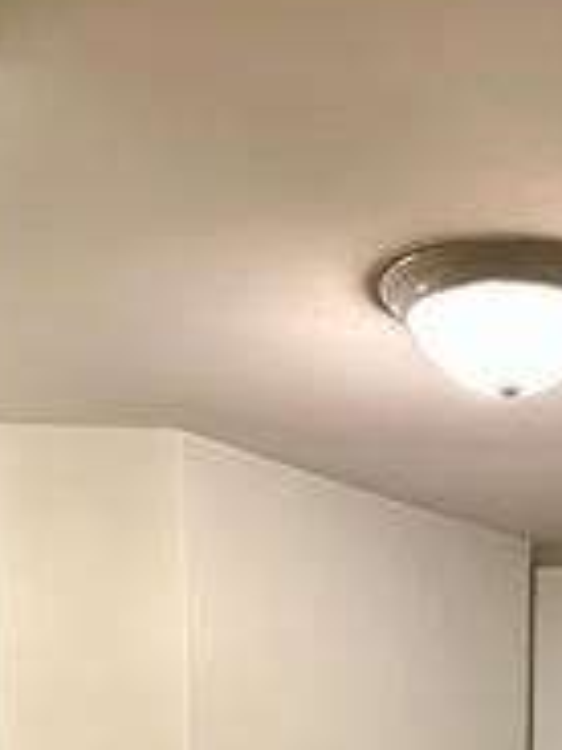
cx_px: 607
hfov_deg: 14.5
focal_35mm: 100
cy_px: 1443
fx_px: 2165
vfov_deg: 15.9
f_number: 1.78
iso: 640
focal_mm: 6.86
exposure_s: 1/60
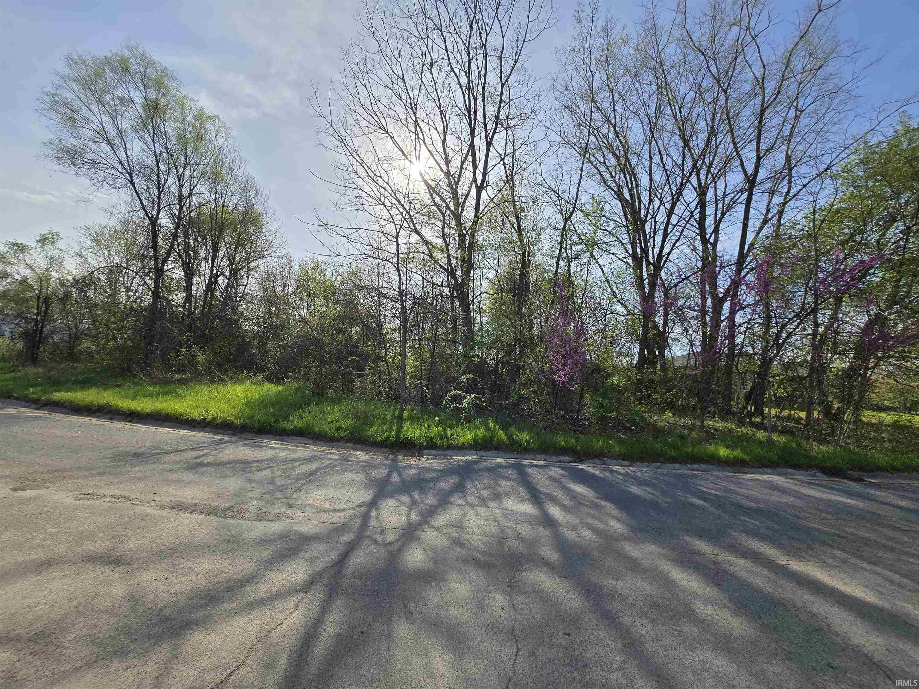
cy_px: 344
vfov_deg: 89.9
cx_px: 460
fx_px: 345
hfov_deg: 106.2
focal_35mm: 13
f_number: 2.2
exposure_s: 1/1418
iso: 25
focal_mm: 1.7
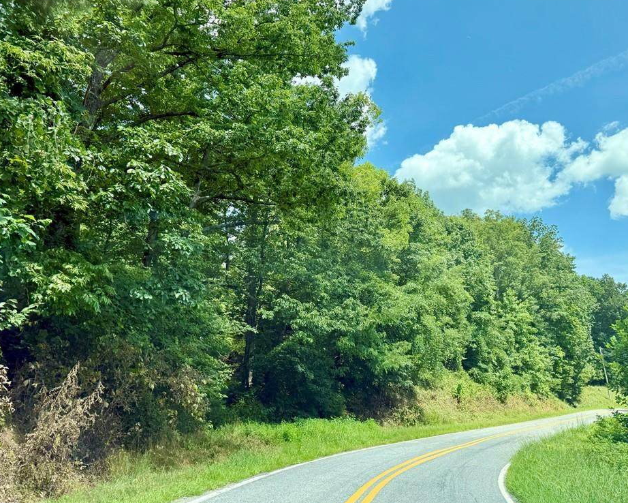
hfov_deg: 66.0
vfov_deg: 54.9
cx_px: 319
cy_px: 251
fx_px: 483
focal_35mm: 26
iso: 80
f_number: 1.78
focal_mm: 6.76
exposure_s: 1/1437
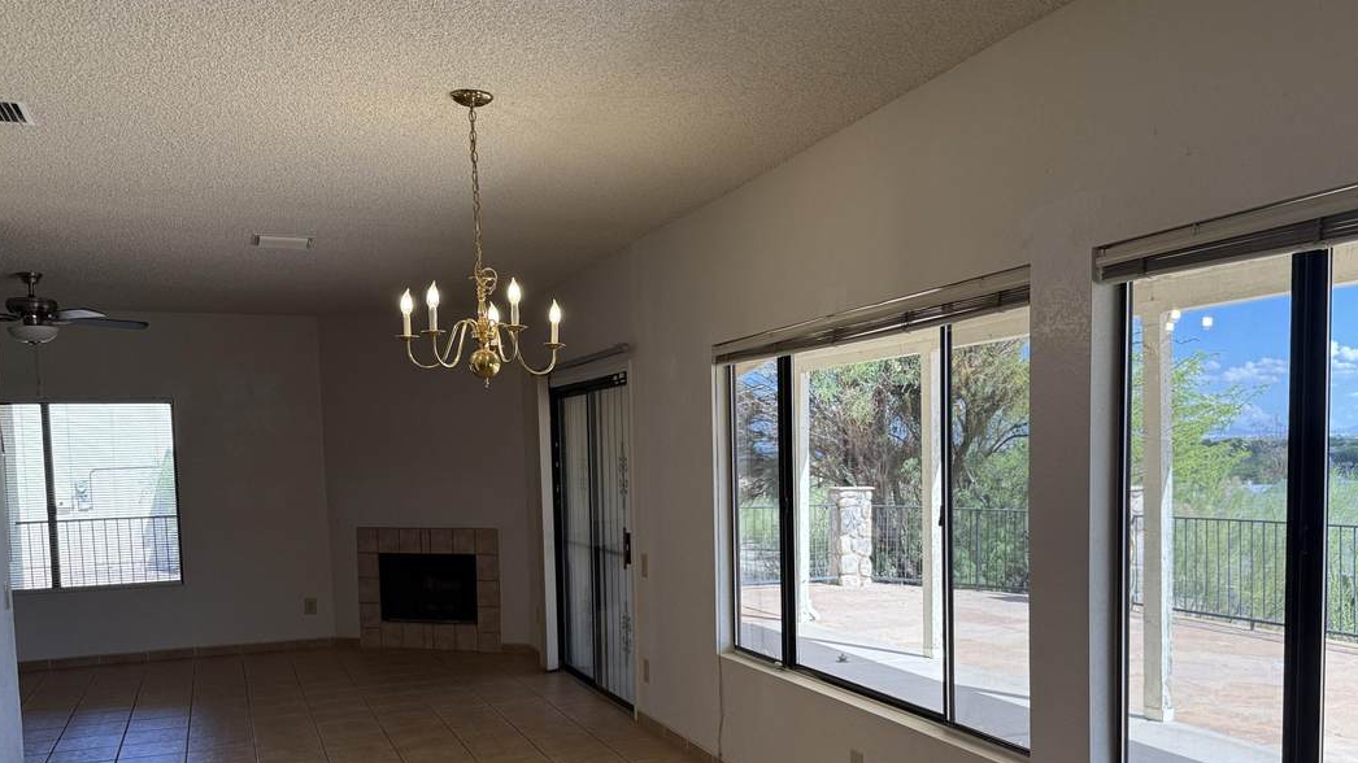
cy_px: 550
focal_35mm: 32
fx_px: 1152
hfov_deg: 60.9
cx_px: 732
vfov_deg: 36.0
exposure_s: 1/430
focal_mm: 6.76
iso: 100
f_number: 1.78
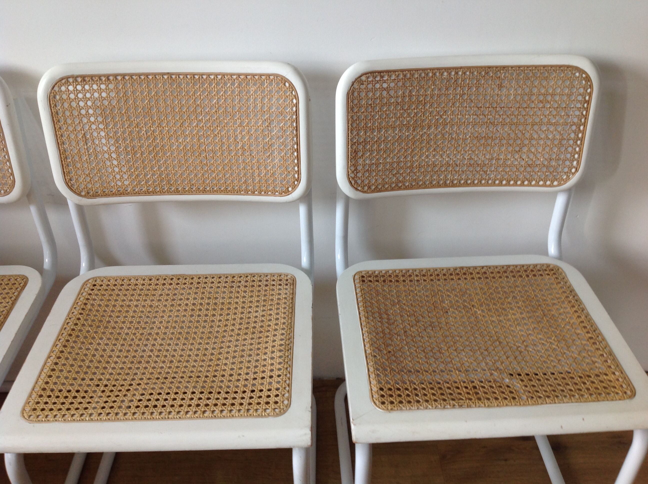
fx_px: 654
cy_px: 242
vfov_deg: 40.6
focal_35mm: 35
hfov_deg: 52.7
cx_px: 324
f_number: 2.4
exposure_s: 1/15
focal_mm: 4.28
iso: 64
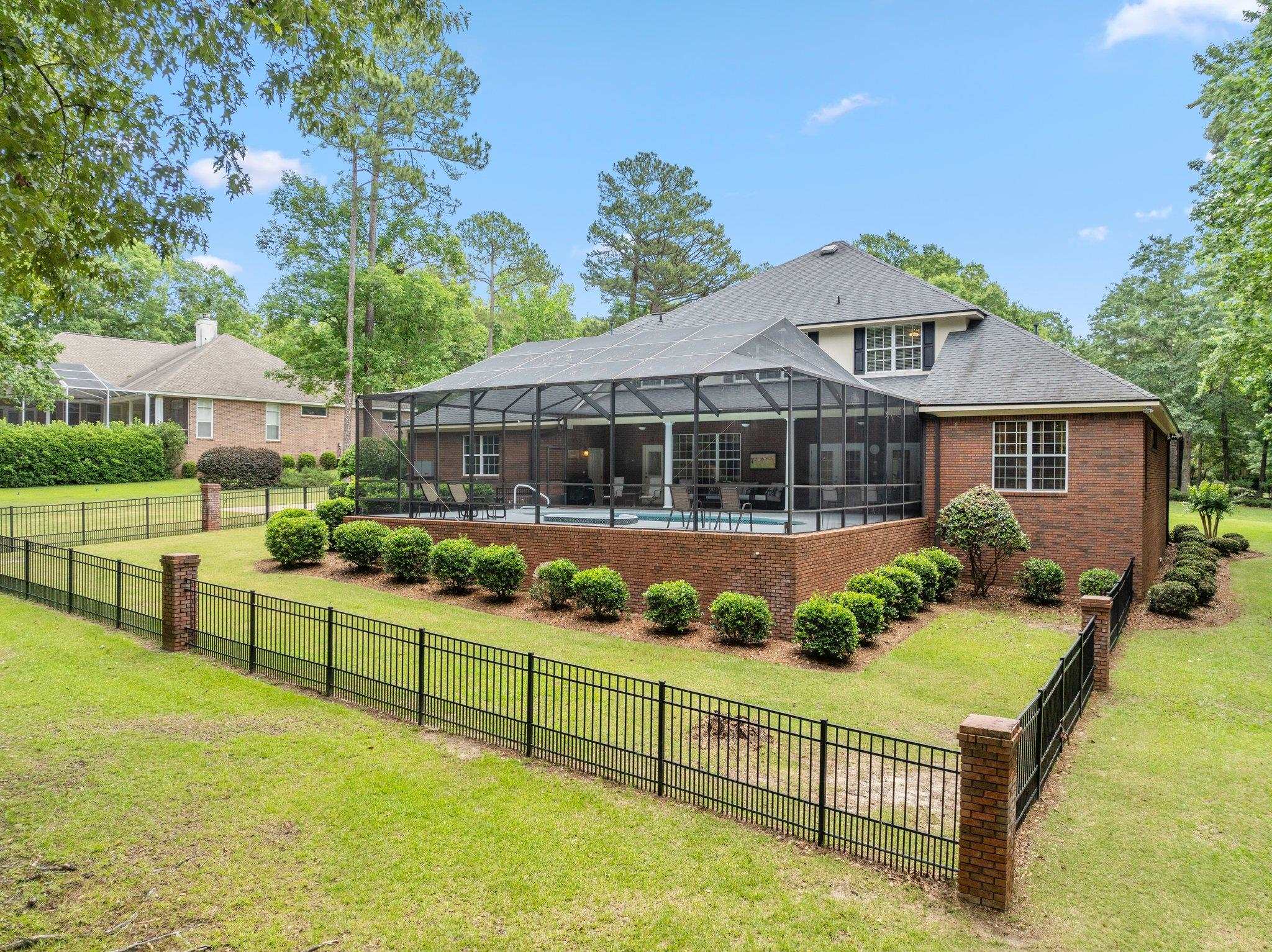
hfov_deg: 71.6
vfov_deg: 56.8
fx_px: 881
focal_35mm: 24
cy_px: 476
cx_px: 636
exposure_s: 1/640
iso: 420
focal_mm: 12.29
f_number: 2.8
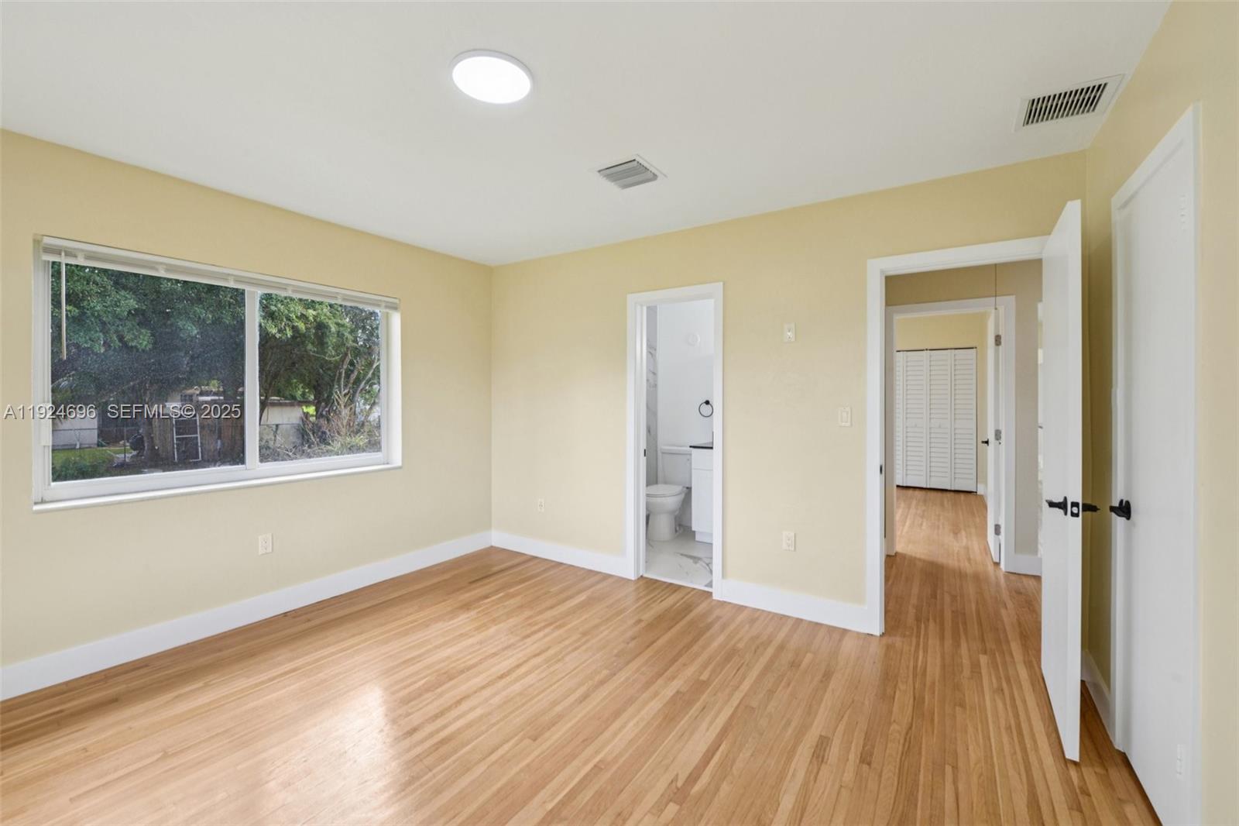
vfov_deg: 81.2
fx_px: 482
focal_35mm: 14
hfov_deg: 104.3
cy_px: 413
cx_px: 620
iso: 200
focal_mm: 14
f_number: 9
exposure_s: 1/25
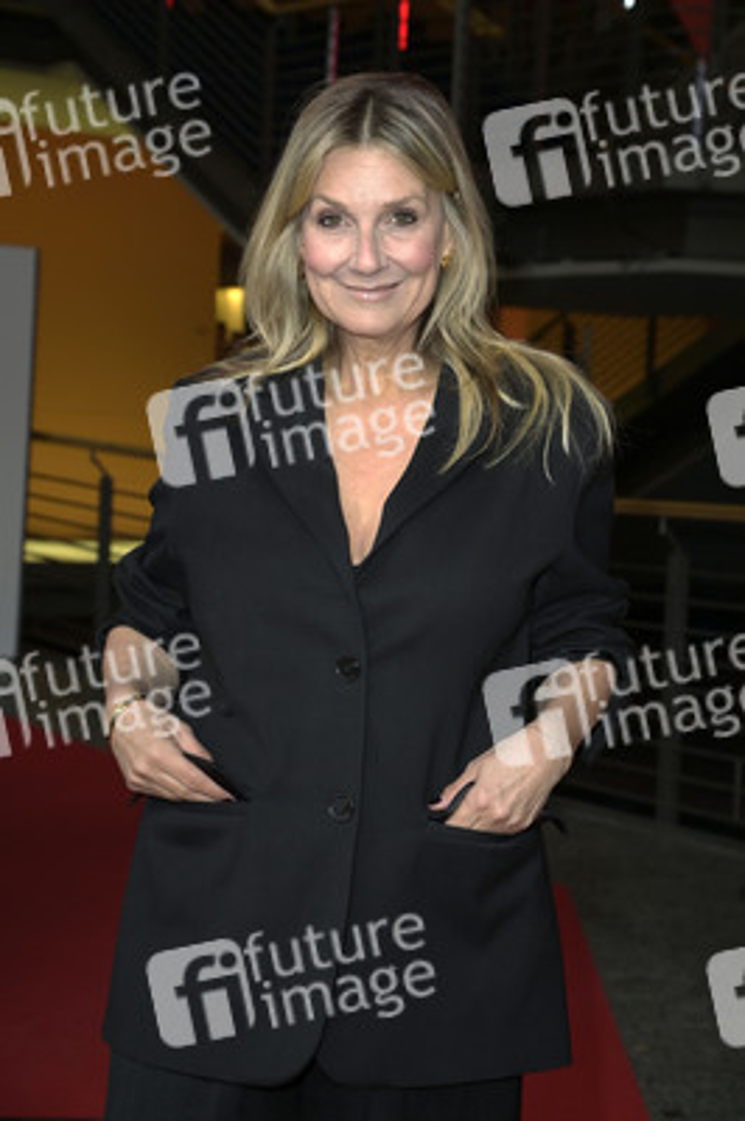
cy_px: 560
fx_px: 2332
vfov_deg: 27.0
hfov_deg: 18.2
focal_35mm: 75
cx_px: 372
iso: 640
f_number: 6.3
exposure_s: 1/125
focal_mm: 75
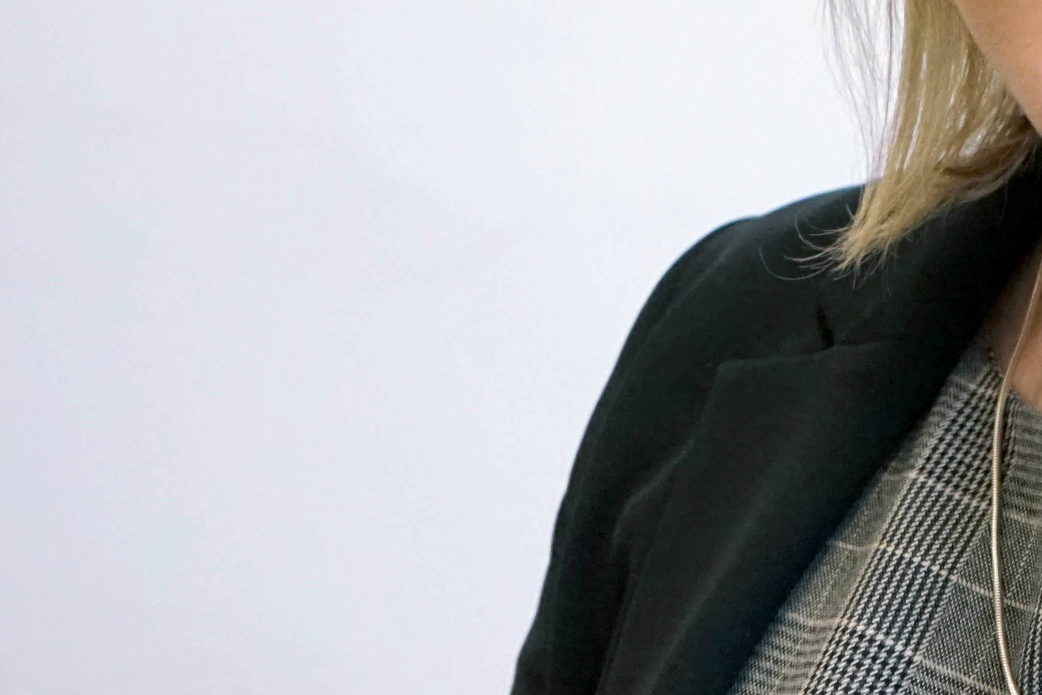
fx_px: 3821
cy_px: 31
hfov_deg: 15.2
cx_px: 1117
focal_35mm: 132
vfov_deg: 10.3
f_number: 4.5
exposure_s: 1/250
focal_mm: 45
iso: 5000
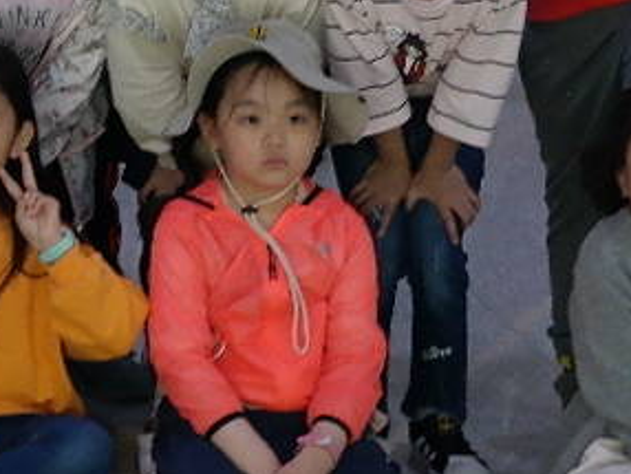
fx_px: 3174
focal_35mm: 174
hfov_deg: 10.8
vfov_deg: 8.3
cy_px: -271
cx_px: -386
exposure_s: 1/40
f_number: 3.5
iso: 800
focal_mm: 20
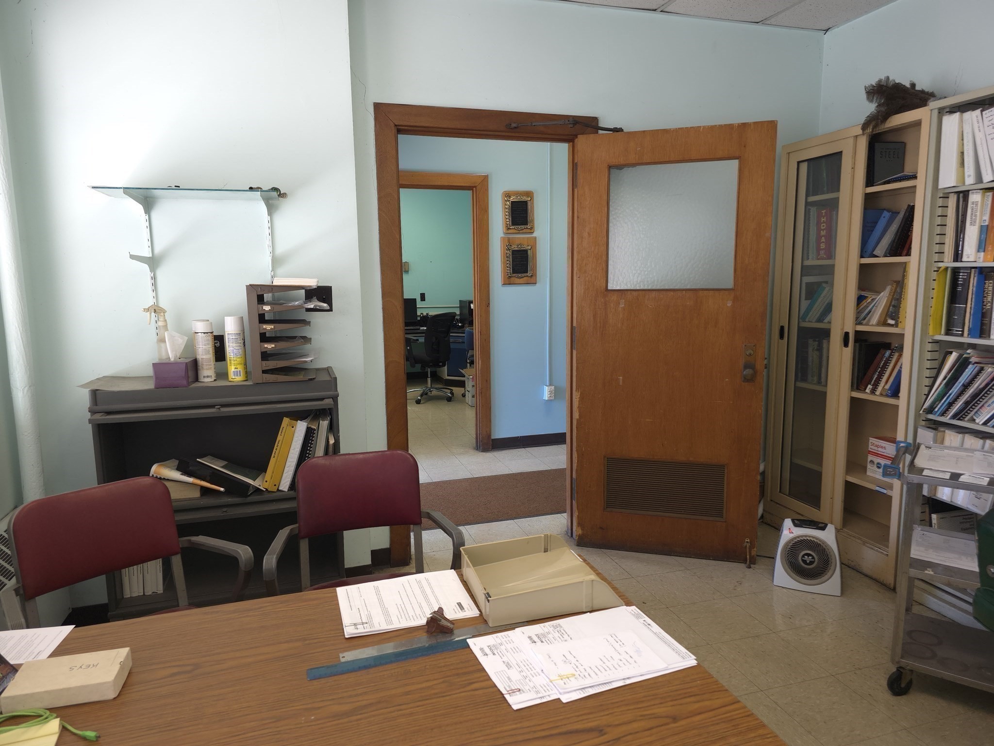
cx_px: 497
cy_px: 373
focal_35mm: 23
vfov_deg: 58.9
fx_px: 660
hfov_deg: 73.9
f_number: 1.7
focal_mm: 6.3
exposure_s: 1/60
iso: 80
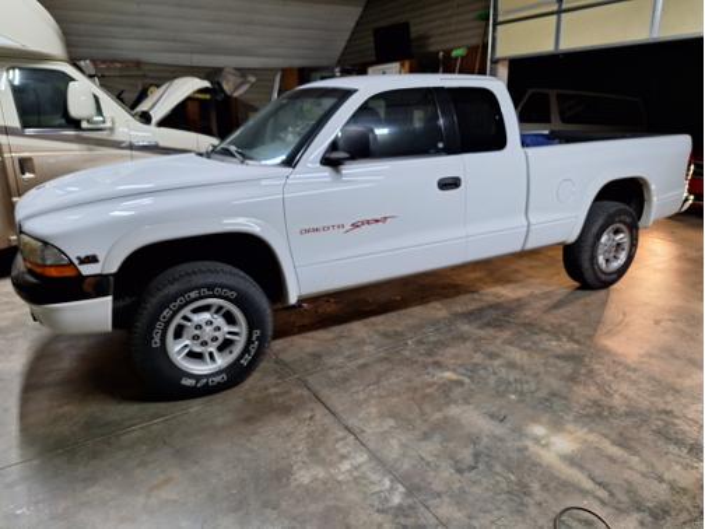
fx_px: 468
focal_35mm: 23
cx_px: 352
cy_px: 264
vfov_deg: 58.9
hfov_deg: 73.9
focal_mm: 5.54
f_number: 1.8
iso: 160
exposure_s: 1/40
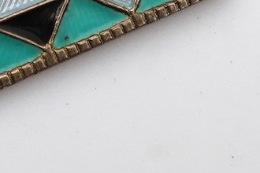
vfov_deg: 5.0
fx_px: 1935
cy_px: -182
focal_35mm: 268
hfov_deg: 7.7
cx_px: 22
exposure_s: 1/125
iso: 500
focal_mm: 30
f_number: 22
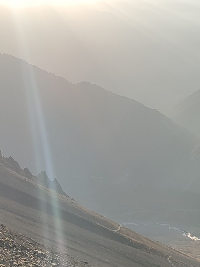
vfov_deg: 23.7
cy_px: 79
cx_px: 222
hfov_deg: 17.4
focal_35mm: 82
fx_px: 632
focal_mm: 5.89
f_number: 1.89
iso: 50
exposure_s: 1/800
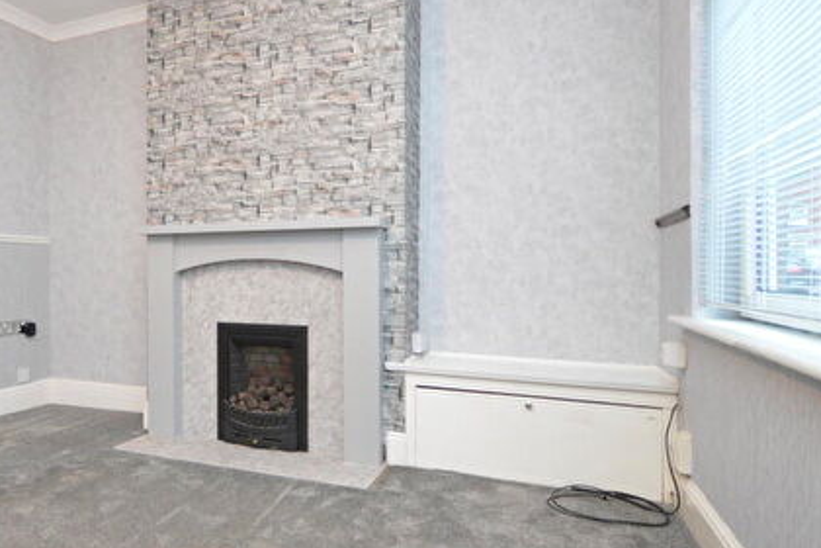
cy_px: 274
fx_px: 570
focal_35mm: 25
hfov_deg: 68.0
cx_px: 231
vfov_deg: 51.3
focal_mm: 10
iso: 2800
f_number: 4
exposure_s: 1/60
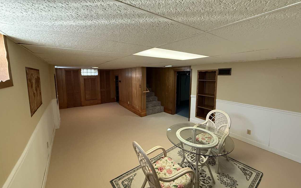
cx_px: 151
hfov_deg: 101.5
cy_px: 87
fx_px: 123
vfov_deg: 74.7
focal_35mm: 15
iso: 500
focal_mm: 2.22
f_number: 2.2
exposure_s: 1/60
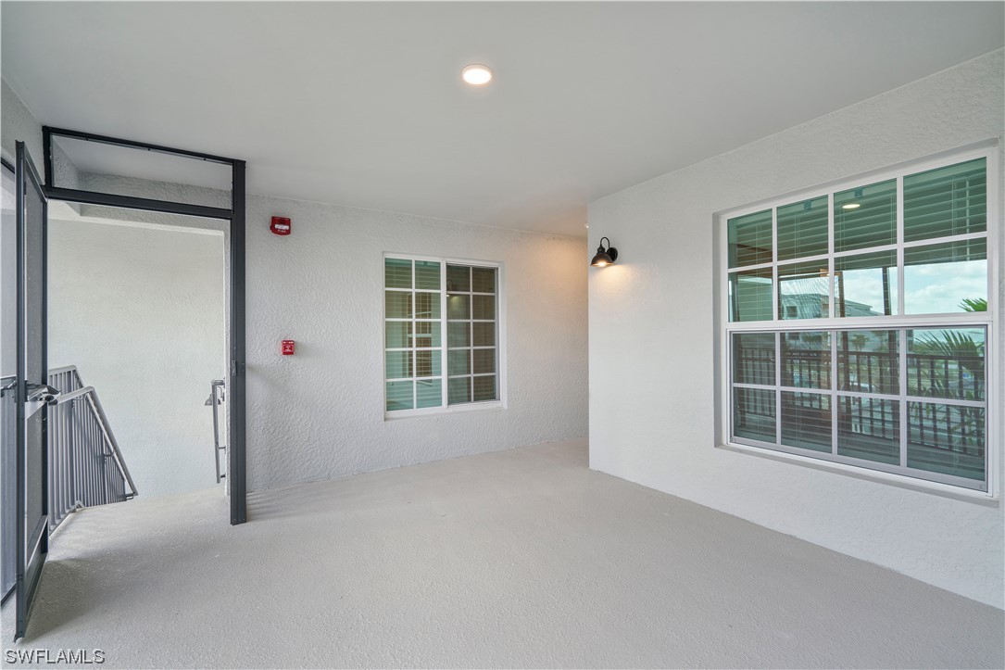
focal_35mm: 16
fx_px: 447
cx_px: 502
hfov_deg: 96.7
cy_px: 335
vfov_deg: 73.7
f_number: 8
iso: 400
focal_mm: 16
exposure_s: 1/60
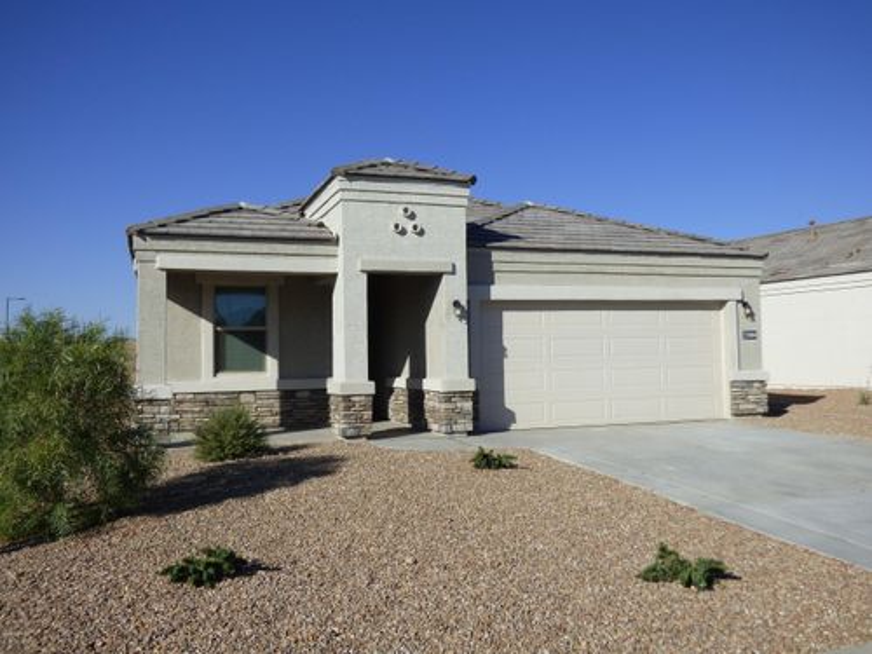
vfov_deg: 44.2
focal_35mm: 32
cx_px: 436
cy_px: 327
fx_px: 806
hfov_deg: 56.8
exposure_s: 1/2000
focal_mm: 5.53
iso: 100
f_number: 4
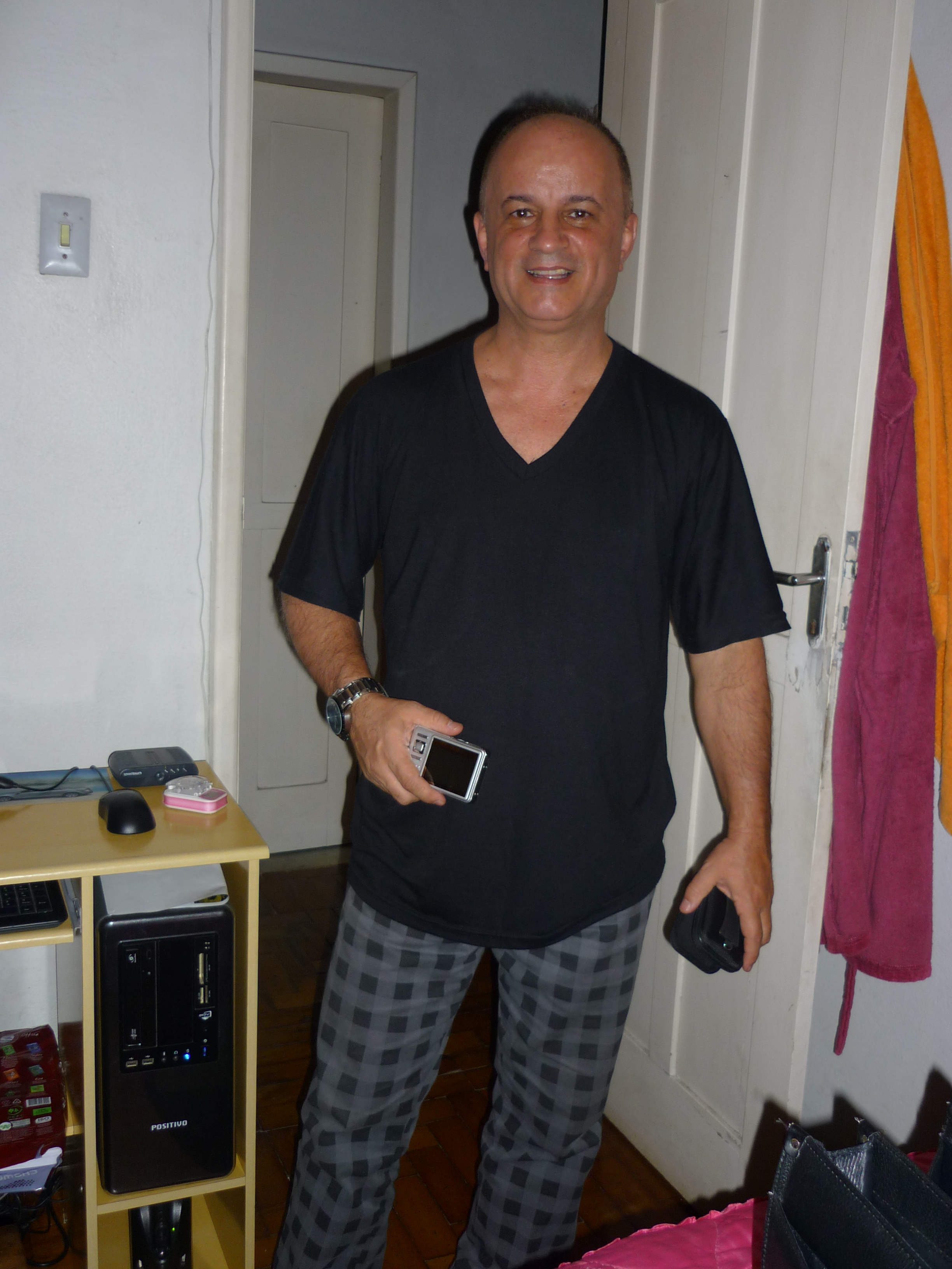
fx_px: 1210
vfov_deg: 55.4
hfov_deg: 42.9
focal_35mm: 33
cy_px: 634
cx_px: 476
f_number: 2.8
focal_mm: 5.5
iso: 100
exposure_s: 1/125
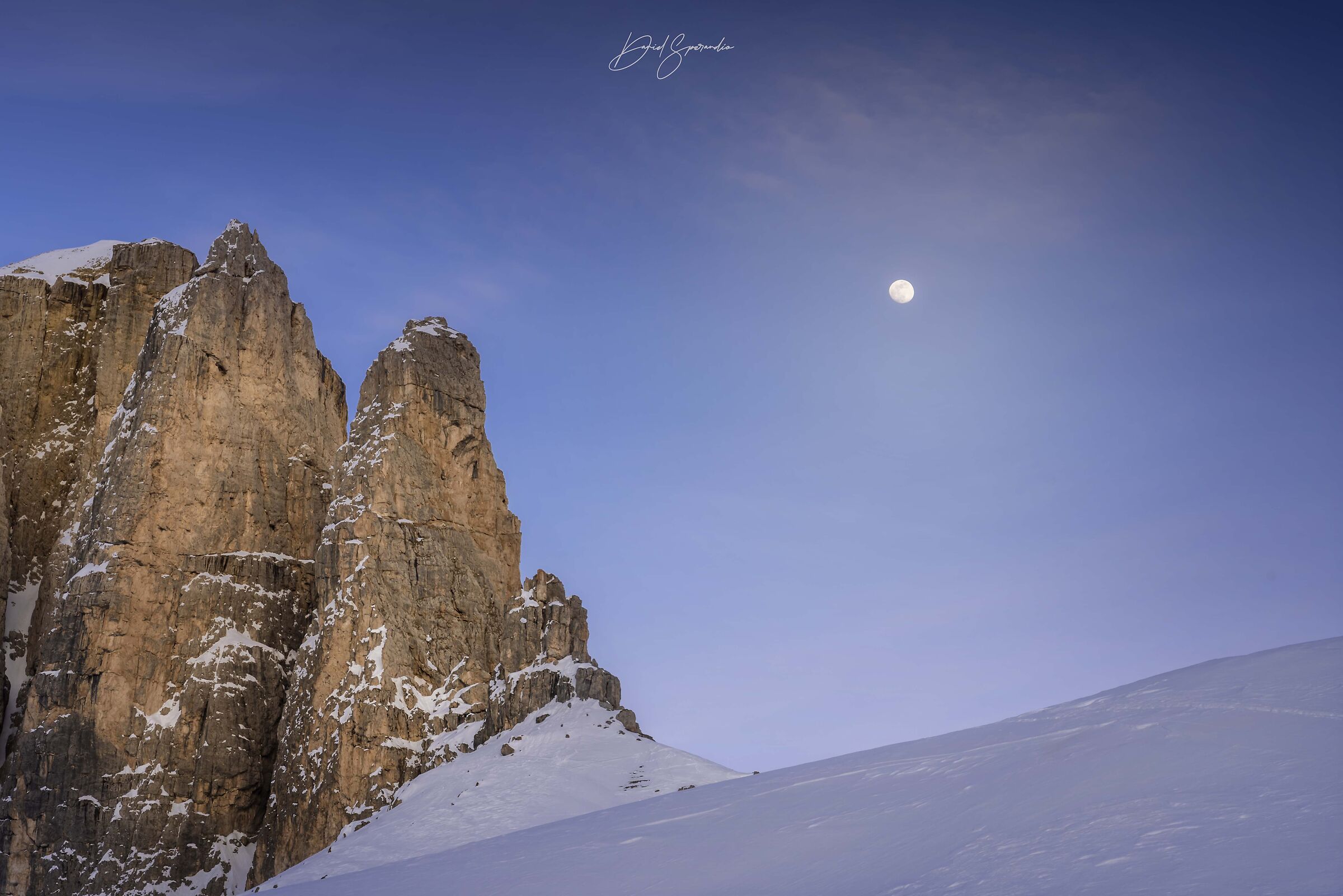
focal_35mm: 73
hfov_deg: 27.7
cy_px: 448
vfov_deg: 18.7
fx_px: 2723
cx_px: 672
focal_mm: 73
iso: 50
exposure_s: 1/20
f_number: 11
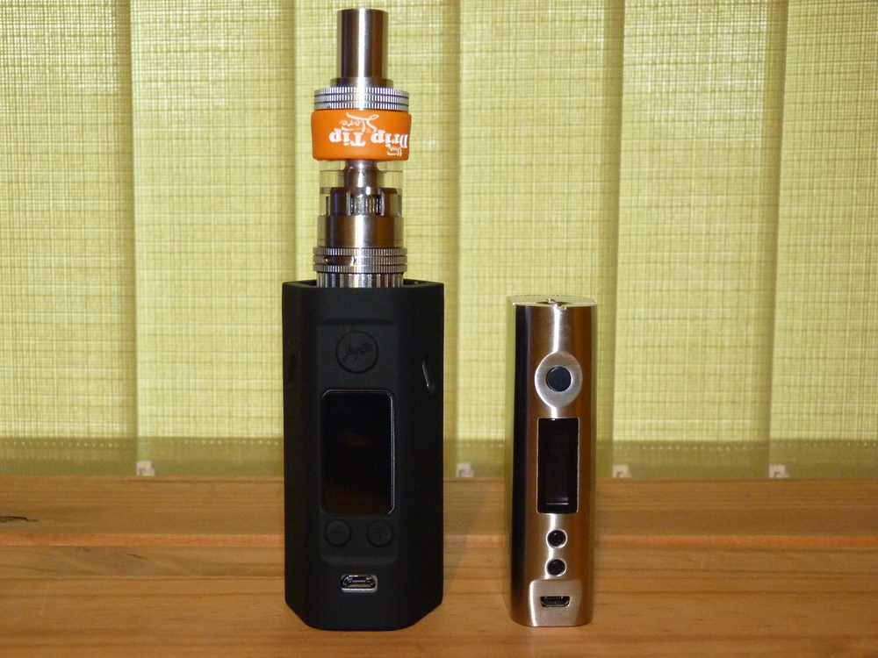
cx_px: 439
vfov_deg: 29.1
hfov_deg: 38.2
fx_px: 1268
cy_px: 329
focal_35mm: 50
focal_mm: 9
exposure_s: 1/30
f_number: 3.2
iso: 400
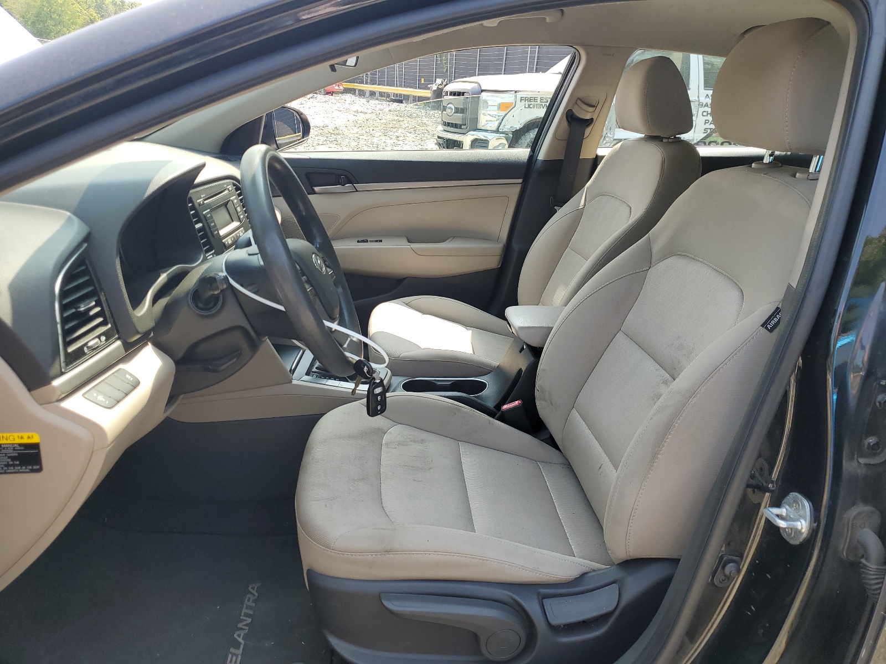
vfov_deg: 53.1
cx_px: 443
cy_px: 332
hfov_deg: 67.3
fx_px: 665
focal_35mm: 26
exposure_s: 1/455
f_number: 1.5
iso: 50
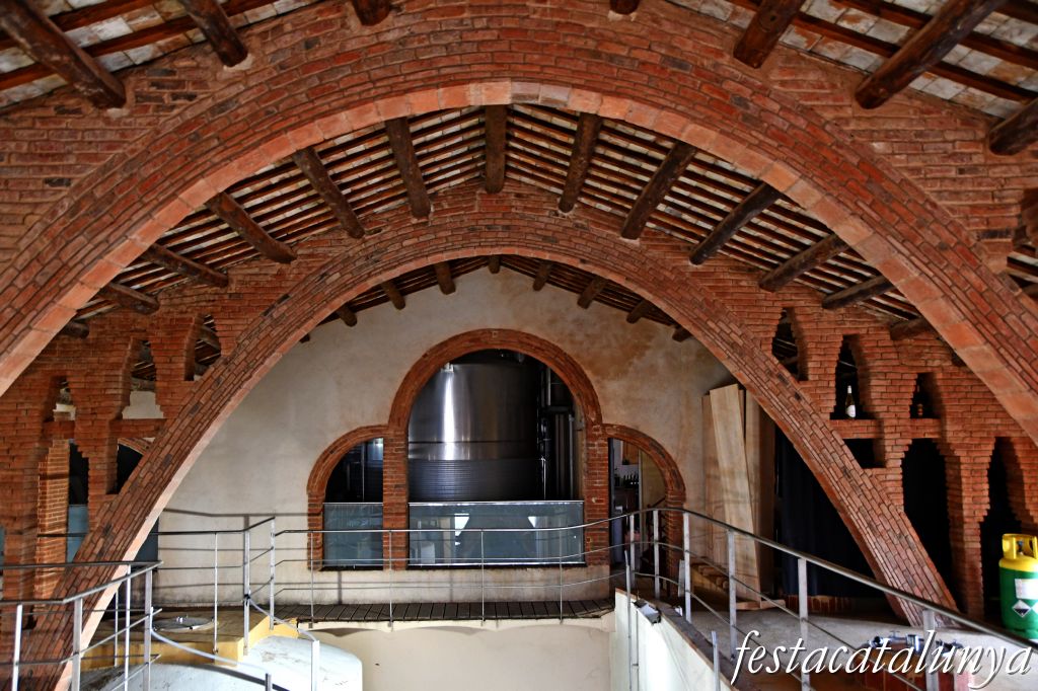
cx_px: 519
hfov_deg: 57.2
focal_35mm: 33
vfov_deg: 39.9
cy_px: 346
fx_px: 951
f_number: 3.5
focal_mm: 22
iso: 1250
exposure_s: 1/30
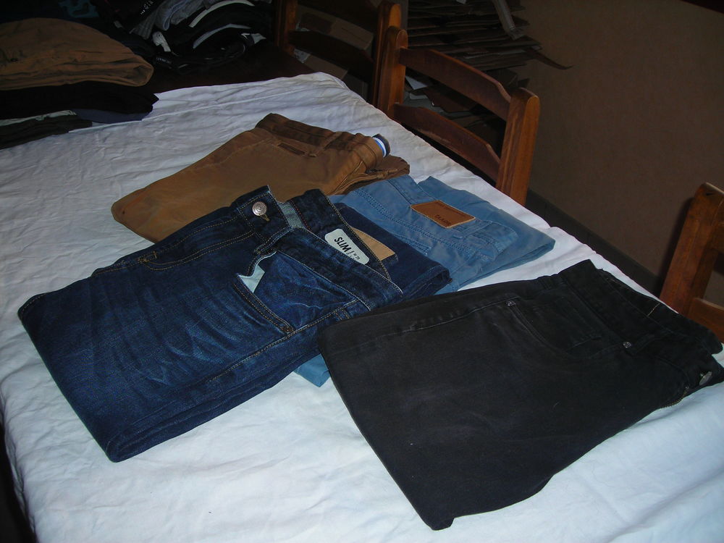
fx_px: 795
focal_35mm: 38
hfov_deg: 49.0
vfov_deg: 37.7
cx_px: 362
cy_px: 272
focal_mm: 6.3
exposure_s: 1/60.1
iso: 50
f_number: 3.2
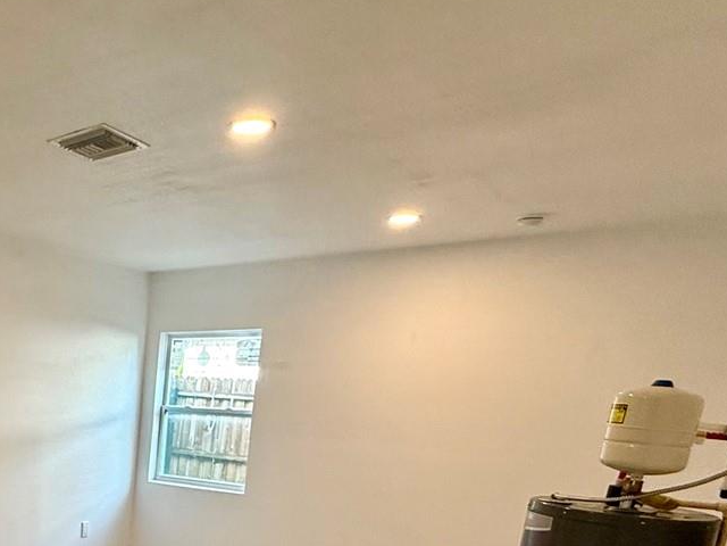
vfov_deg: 36.8
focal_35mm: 35
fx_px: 735
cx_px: 16
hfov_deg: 45.3
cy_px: 539
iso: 200
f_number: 2.2
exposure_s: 1/120
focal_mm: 2.22
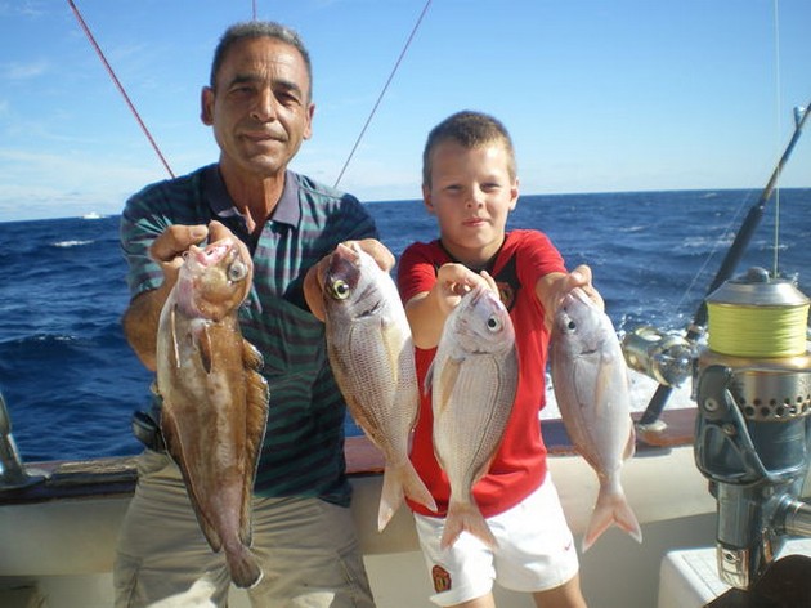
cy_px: 304
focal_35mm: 36
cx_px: 406
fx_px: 843
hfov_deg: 51.4
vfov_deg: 39.6
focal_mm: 6.3
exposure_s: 1/320
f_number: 4.6
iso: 50
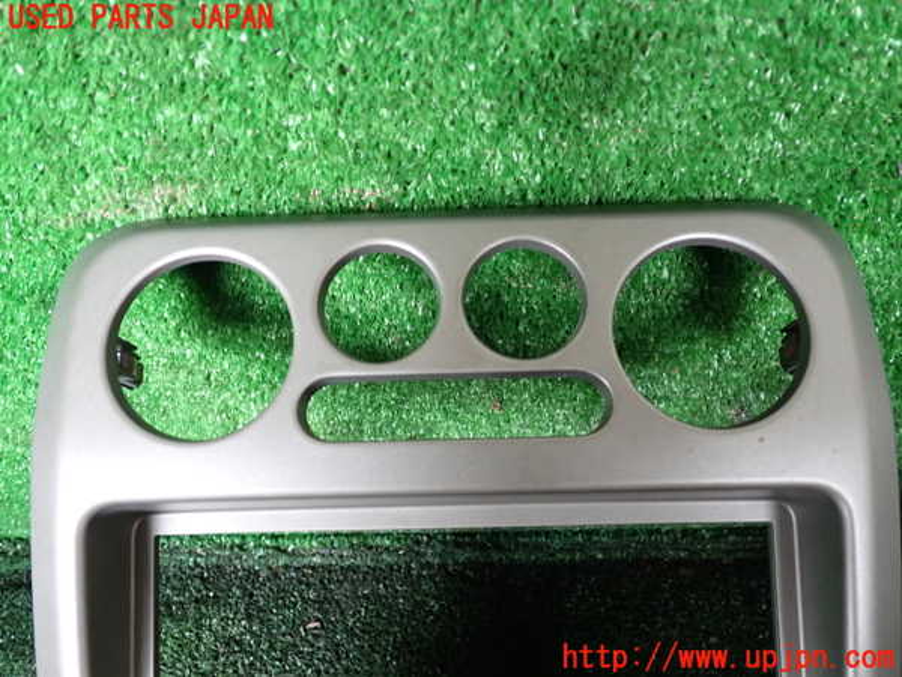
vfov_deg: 46.8
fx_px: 782
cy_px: 338
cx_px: 451
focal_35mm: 30
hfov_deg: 60.0
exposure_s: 1/30
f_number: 2.3
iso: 320
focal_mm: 5.4
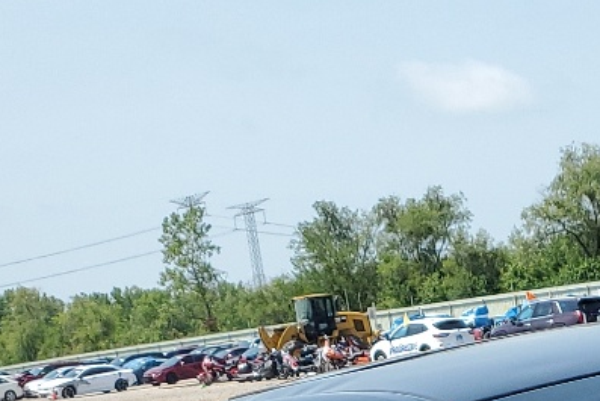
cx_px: 570
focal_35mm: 109
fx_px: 1817
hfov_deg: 18.4
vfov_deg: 11.6
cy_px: 735
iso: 50
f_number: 1.5
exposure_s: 1/2500
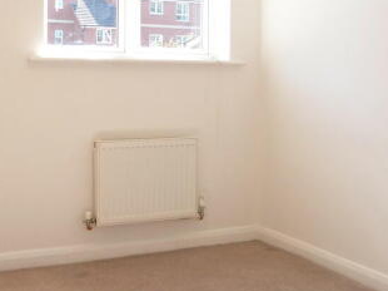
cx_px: 118
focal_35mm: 47
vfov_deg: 30.4
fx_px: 526
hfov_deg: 39.8
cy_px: 81
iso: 100
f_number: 2.8
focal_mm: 4.5
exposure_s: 1/80
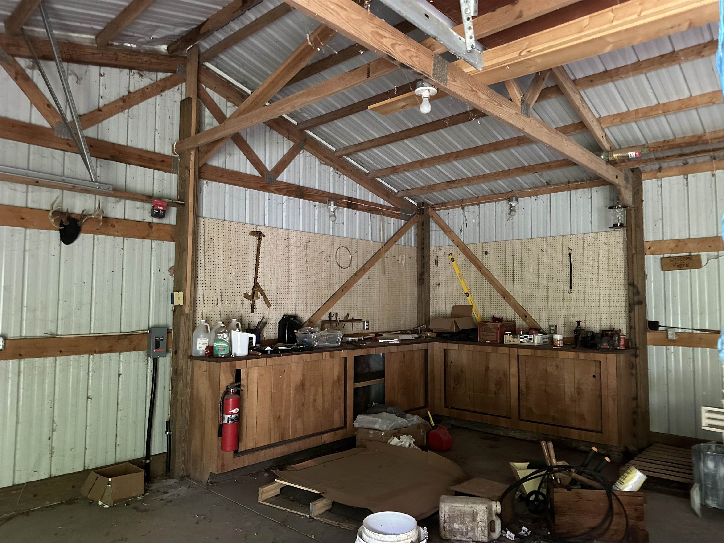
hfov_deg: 71.6
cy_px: 272
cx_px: 362
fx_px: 502
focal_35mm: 24
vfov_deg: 56.8
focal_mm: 6.86
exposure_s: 1/35
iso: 1000
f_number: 1.78
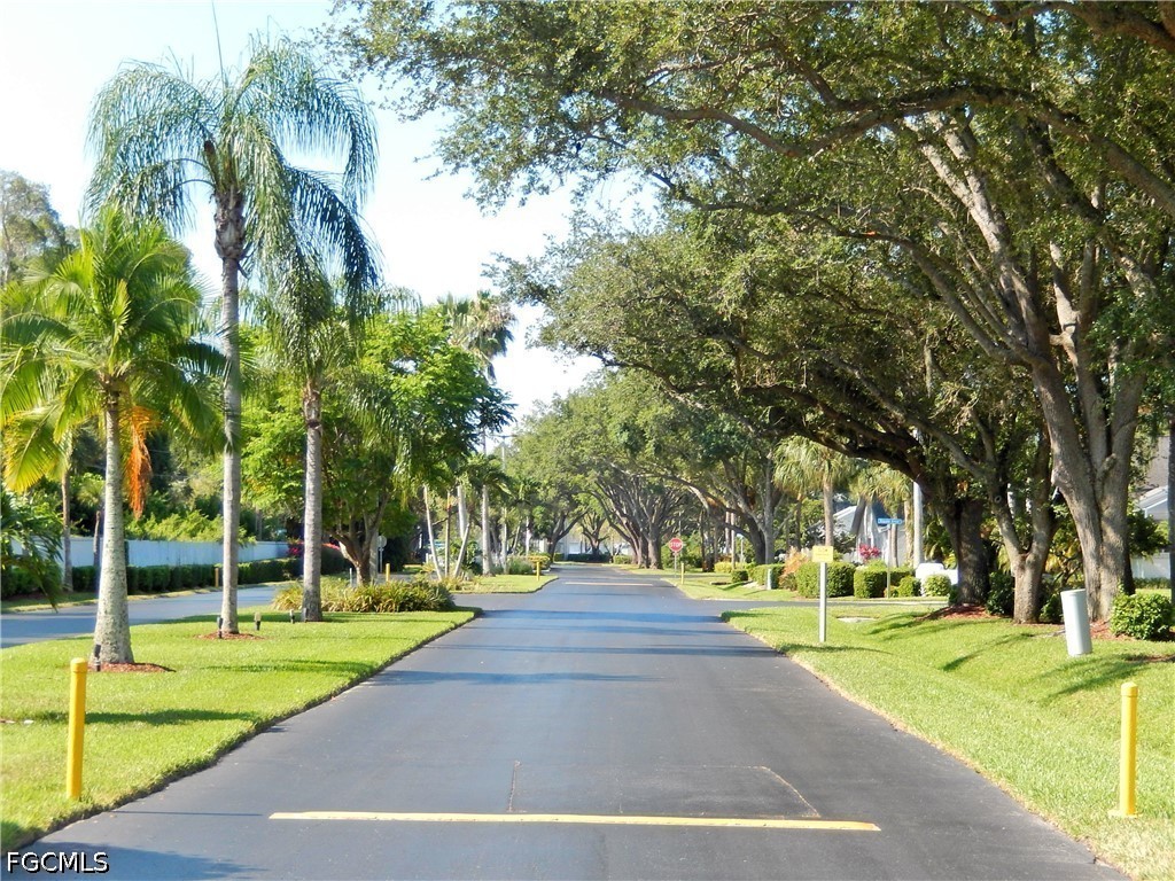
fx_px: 2478
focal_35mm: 73
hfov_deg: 26.7
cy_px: 440
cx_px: 588
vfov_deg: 20.2
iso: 180
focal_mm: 13.1
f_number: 4.9
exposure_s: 1/400
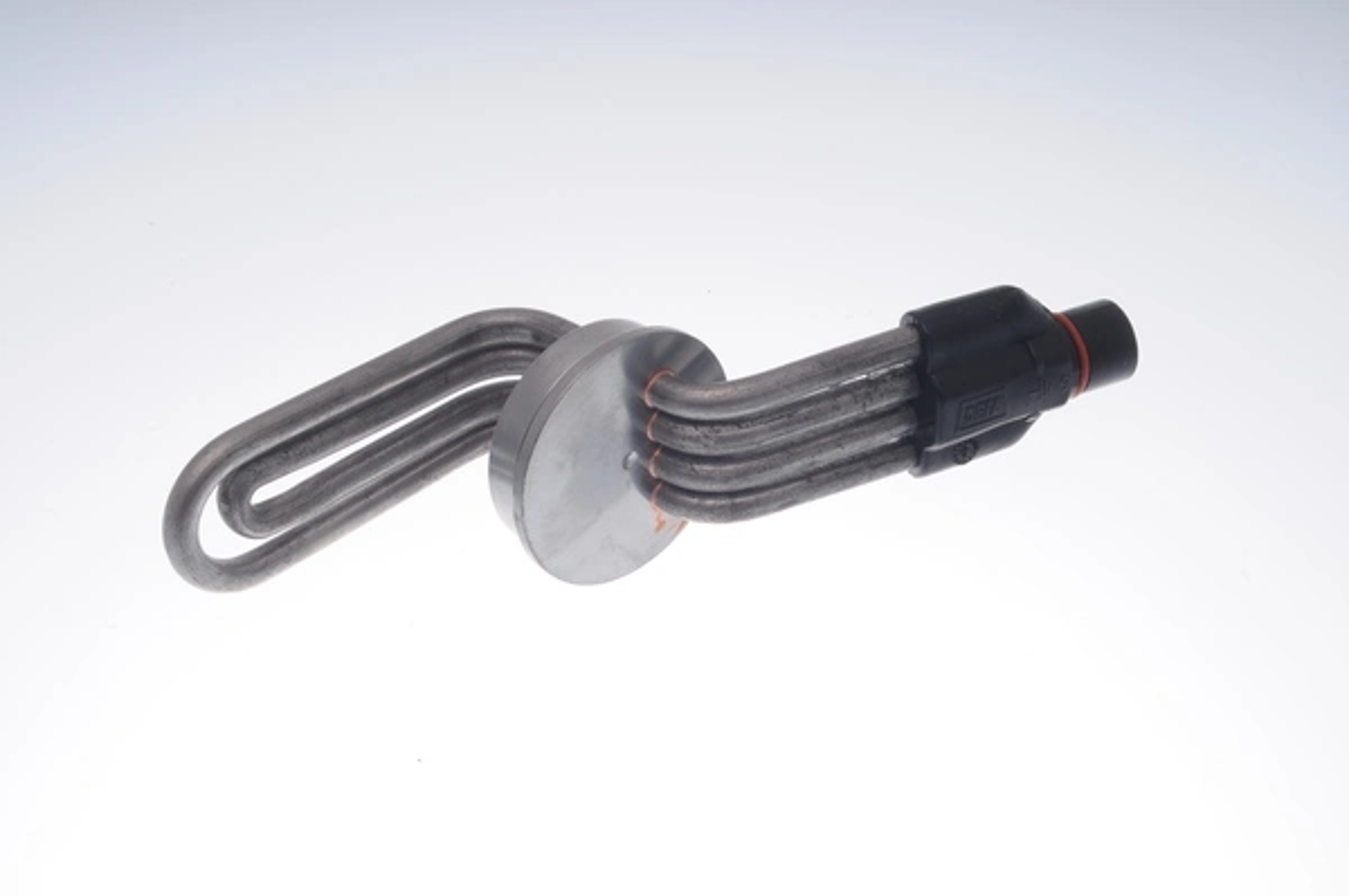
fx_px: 2696
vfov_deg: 18.9
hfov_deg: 28.1
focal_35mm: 72
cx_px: 674
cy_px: 448
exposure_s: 1/200
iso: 200
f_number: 22
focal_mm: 48
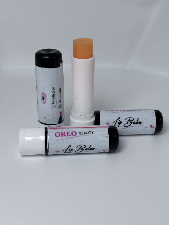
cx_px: 84
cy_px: 114
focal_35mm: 53
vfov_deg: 36.2
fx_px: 345
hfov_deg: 27.5
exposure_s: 1/894
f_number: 1.6
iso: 32
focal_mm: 5.96
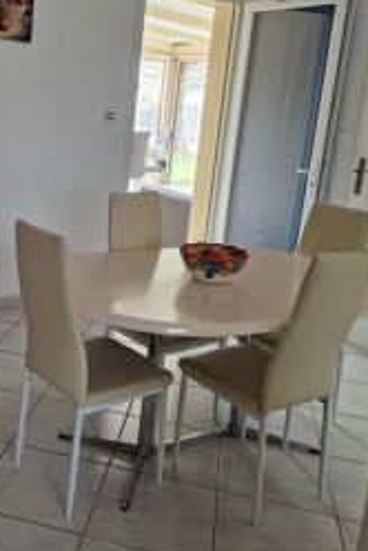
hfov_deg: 31.8
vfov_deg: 47.3
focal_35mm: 41
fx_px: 629
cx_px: 73
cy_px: 238
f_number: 1.8
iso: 160
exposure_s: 1/180
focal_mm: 5.4
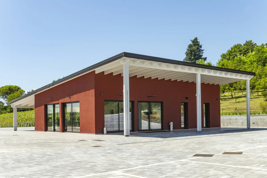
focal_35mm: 38
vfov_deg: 35.0
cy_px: 89
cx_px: 134
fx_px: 282
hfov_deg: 50.7
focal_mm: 38
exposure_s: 1/250
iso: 100
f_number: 8
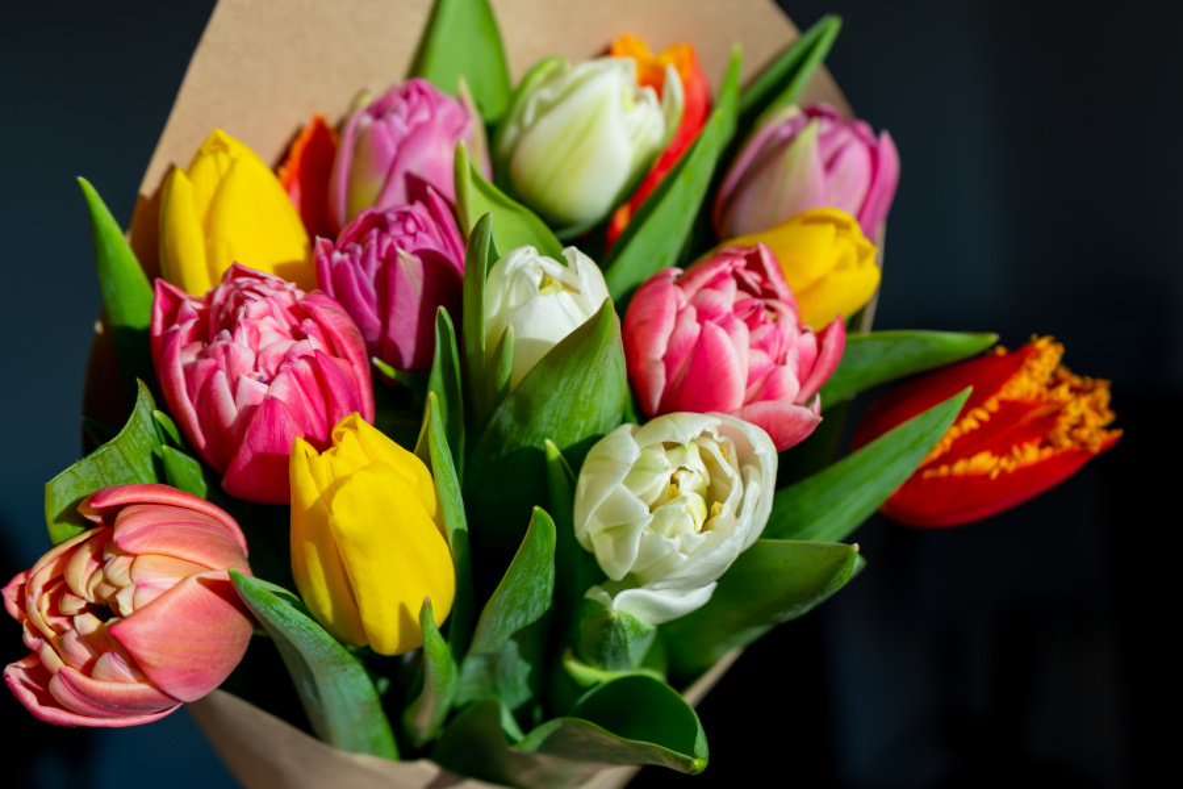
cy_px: 394
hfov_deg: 44.5
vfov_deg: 30.5
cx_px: 592
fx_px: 1446
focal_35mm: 44
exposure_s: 1/250
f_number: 5
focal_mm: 44
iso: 100
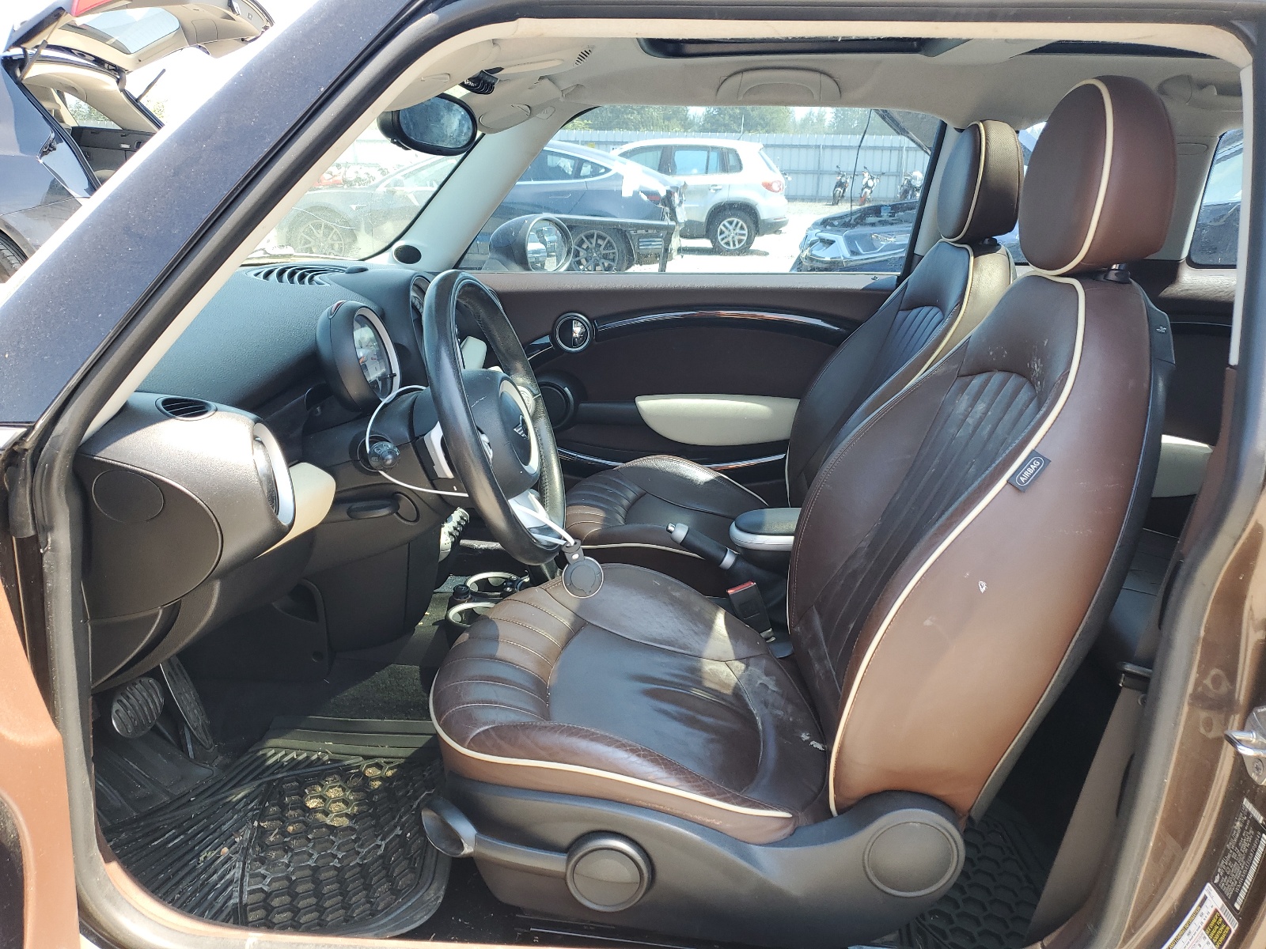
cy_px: 474
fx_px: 951
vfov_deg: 53.1
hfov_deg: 67.3
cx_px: 633
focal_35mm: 26
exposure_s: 1/233
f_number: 1.5
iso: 50
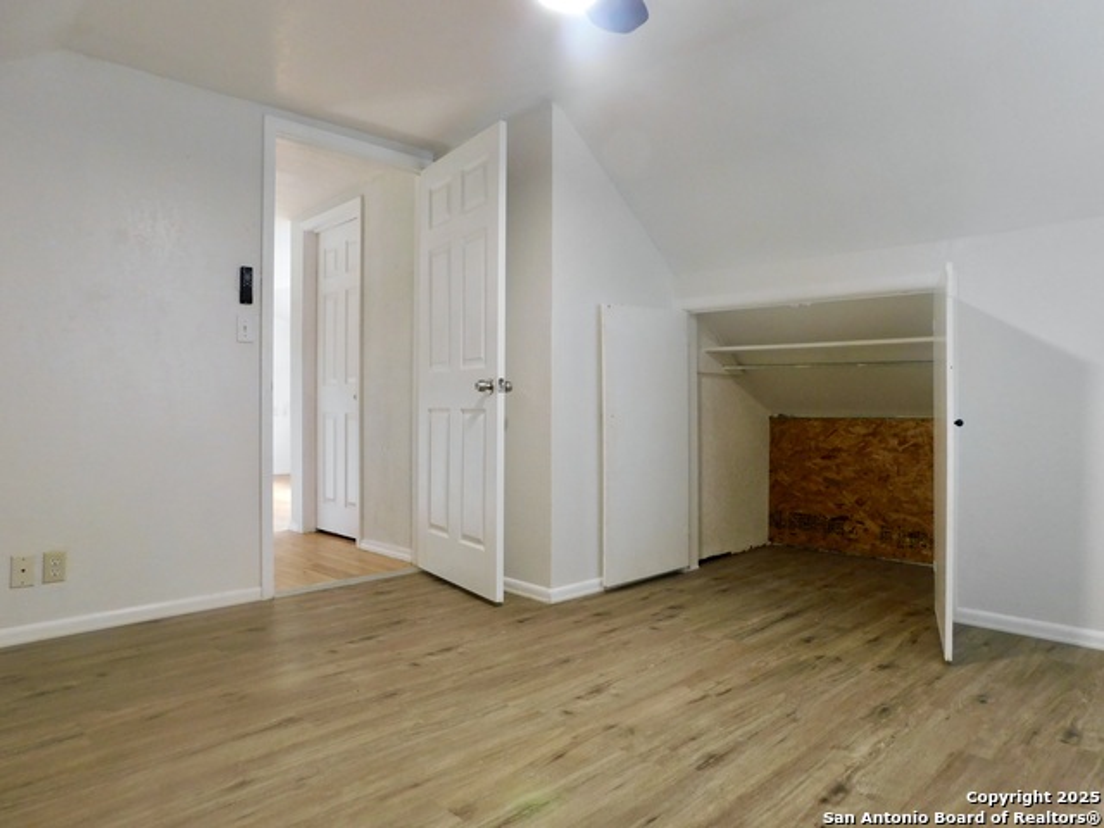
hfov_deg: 73.9
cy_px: 414
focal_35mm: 23
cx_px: 552
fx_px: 734
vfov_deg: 58.9
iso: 280
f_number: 3
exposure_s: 1/30
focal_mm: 4
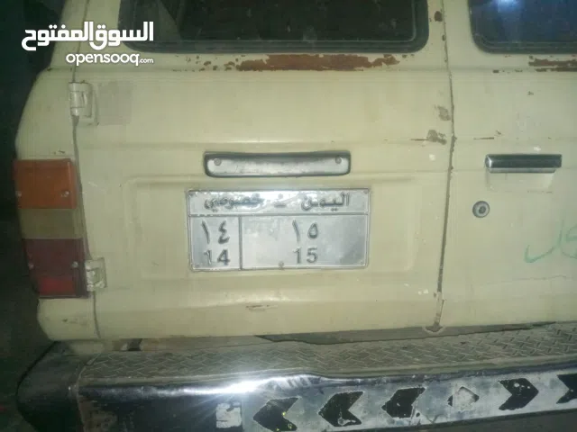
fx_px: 467
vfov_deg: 49.7
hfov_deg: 63.4
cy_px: 216
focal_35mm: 28
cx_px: 288
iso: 800
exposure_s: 1/20
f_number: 1.8
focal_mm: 3.61
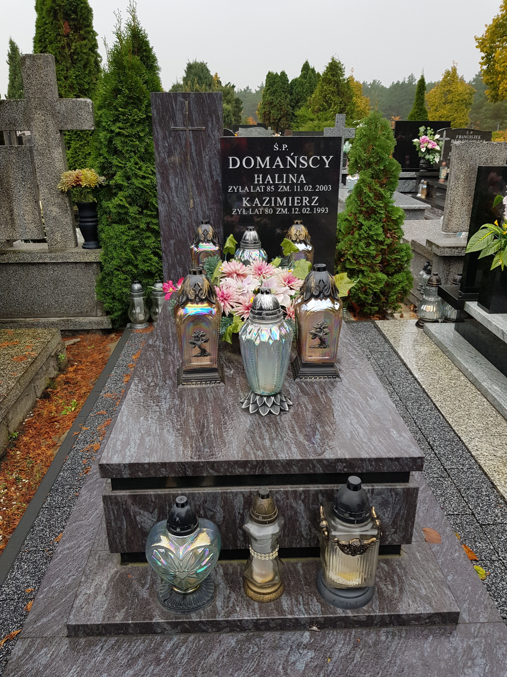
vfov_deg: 67.3
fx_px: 508
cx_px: 254
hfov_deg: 53.1
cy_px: 338
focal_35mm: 26
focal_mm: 4.3
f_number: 1.7
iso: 40
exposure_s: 1/181
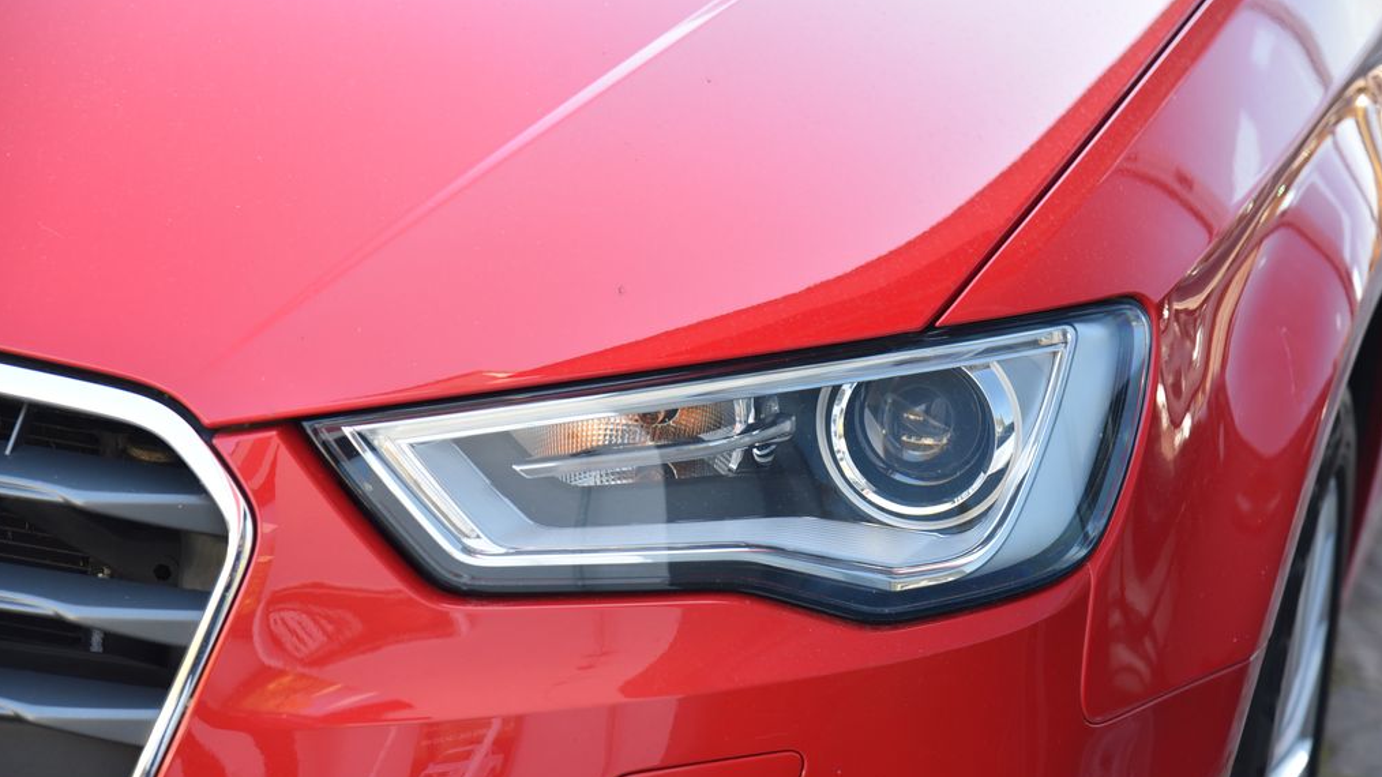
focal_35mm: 127
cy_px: 410
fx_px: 4653
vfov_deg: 9.5
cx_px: 690
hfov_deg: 16.9
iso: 500
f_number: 5
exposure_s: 1/100
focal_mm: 120
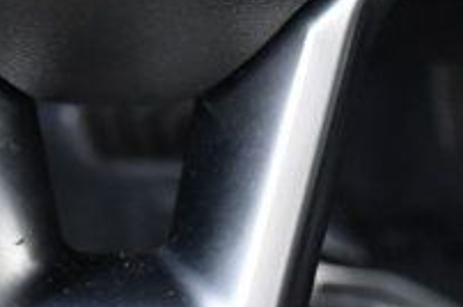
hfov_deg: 10.4
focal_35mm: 198
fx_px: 2542
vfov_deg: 6.8
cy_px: -110
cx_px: 126
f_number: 5
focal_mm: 26
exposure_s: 1/100
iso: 2500
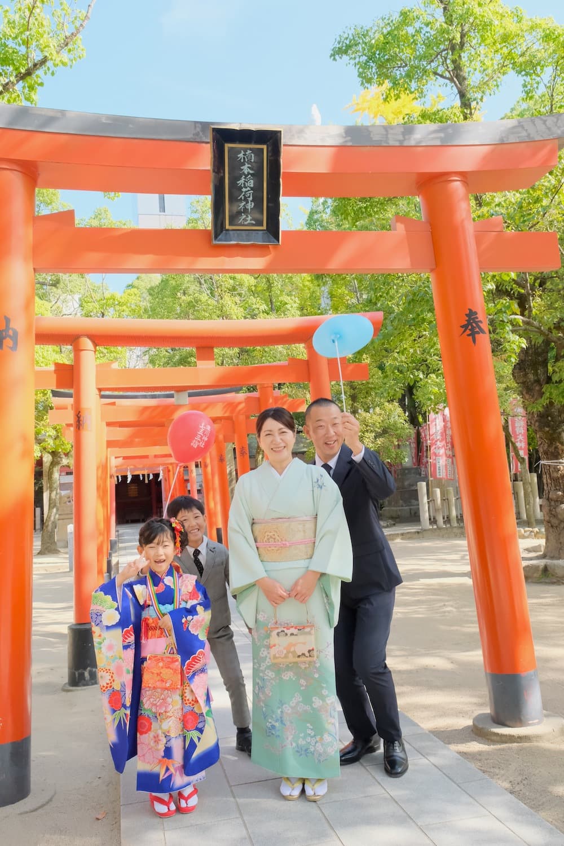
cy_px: 423
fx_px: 681
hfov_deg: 45.0
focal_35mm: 29
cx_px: 282
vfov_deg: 63.7
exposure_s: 1/640
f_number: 7.1
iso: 3200
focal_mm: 19.2
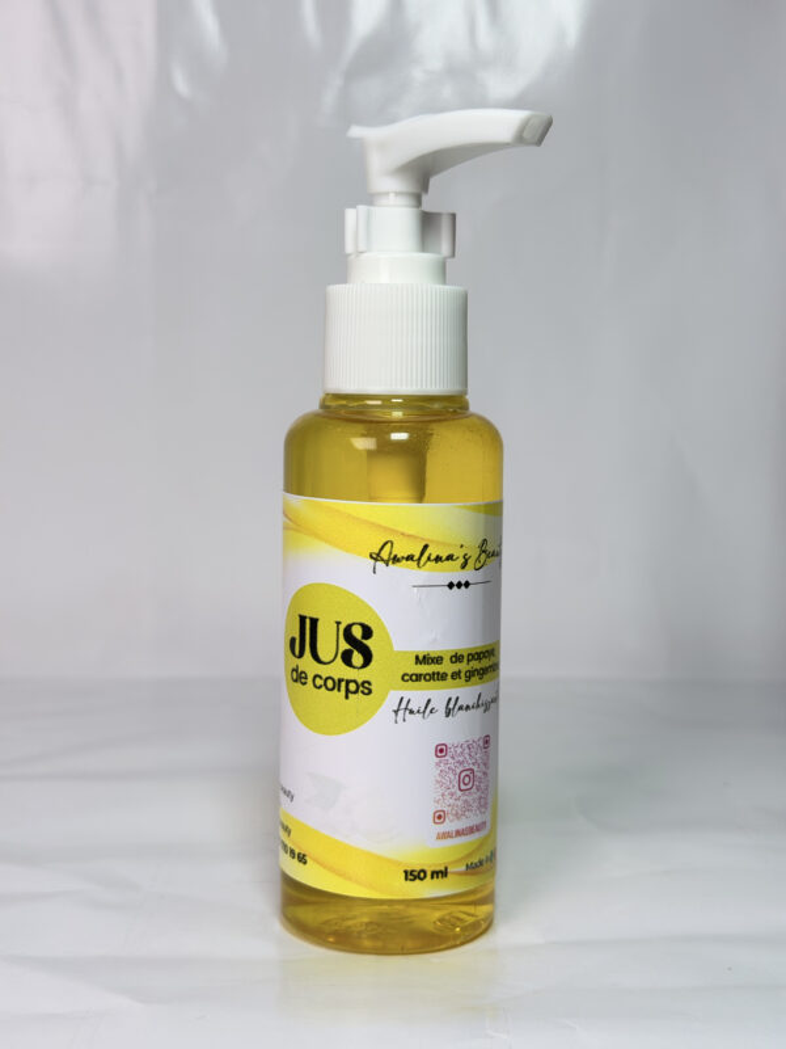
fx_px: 1453
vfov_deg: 39.7
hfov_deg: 30.3
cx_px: 393
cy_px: 524
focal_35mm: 48
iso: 50
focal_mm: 6.76
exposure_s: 1/140
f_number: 1.78
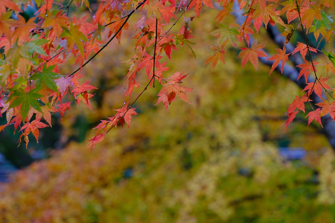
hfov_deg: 11.4
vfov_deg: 7.6
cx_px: 162
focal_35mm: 181
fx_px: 1684
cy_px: 127
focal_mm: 93.2
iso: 640
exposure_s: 1/140
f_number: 5
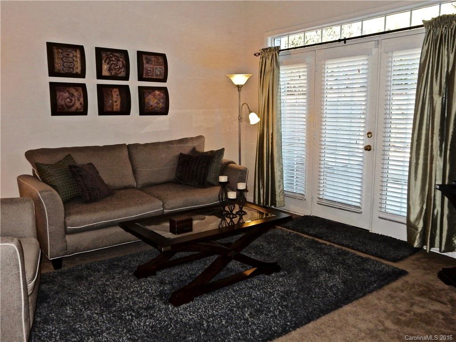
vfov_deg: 46.8
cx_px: 228
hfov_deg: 60.0
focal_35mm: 30
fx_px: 395
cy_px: 171
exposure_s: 1/60
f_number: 4
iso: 125
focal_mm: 5.4
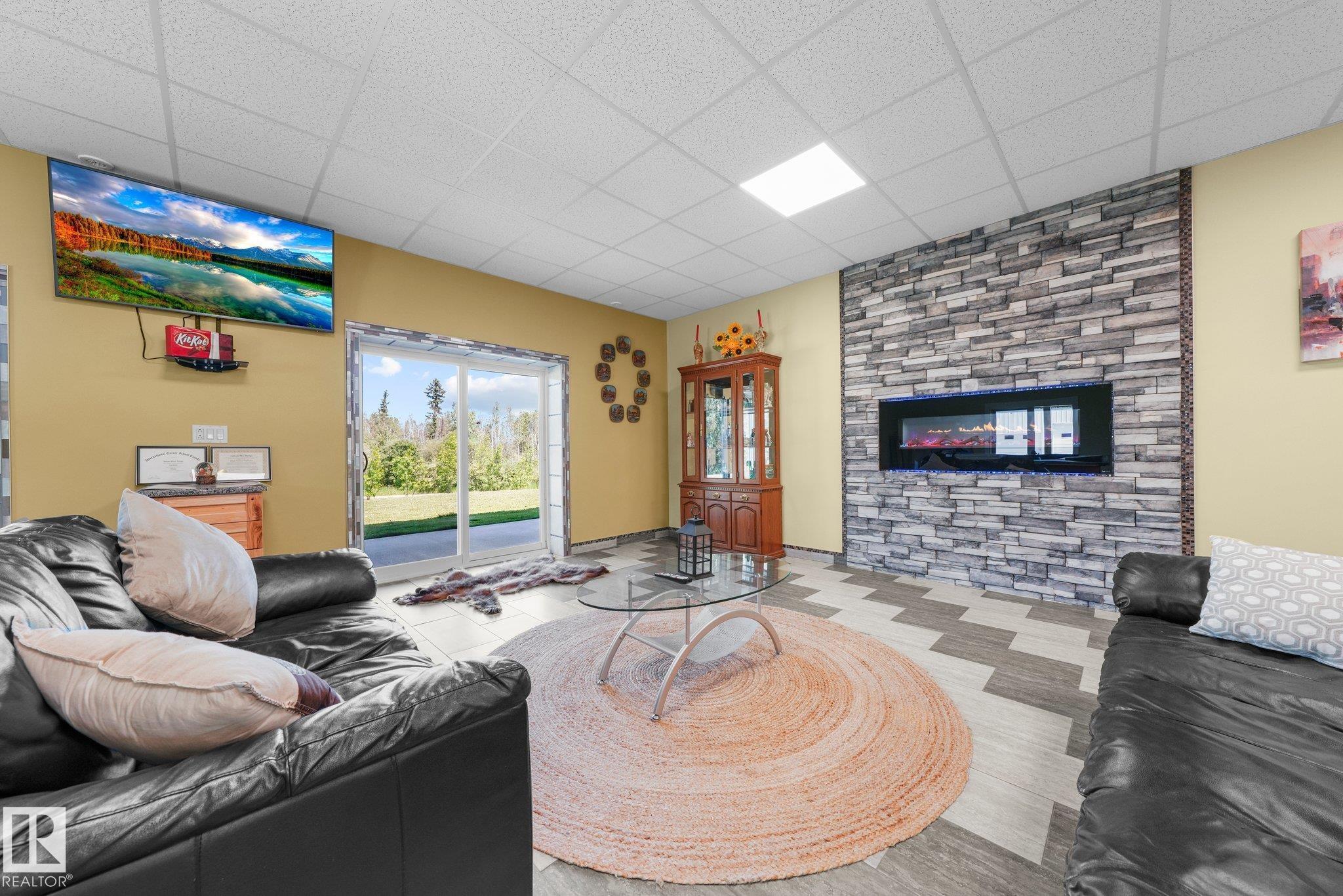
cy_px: 448
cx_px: 672
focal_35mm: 12
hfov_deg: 112.6
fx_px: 448
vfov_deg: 90.0
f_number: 8
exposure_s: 1/5
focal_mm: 12
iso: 400
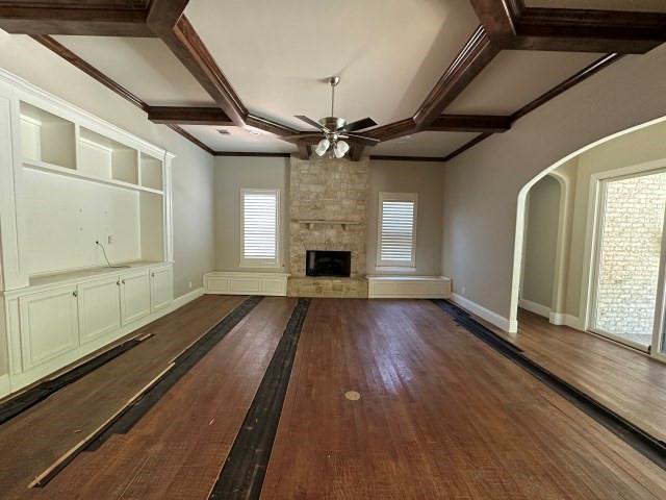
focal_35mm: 14
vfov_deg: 85.7
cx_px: 333
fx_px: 269
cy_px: 250
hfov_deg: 102.1
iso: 400
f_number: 2.2
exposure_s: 1/60
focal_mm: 2.22
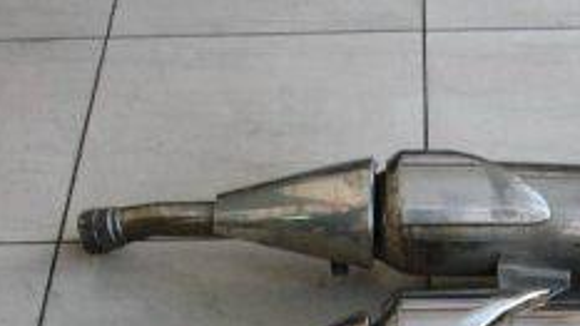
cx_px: 508
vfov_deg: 10.7
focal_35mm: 113
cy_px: 294
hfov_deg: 18.7
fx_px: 1738
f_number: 3.4
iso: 50
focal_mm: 9.1
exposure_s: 1/32.3
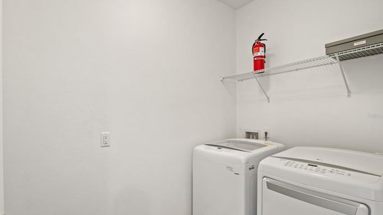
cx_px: 193
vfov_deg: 61.0
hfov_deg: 92.6
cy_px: 116
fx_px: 183
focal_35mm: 18
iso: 3200
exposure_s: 1/8
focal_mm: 8
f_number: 8
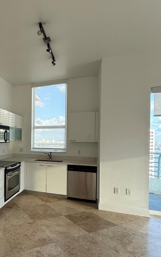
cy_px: 142
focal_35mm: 24
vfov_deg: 74.6
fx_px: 168
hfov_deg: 46.1
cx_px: 16
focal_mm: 2.22
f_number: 2.2
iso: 50
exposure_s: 1/99
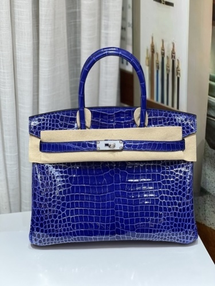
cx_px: 108
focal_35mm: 77
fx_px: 638
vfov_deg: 25.3
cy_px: 143
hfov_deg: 19.1
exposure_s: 1/100
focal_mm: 9
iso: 80
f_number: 2.8
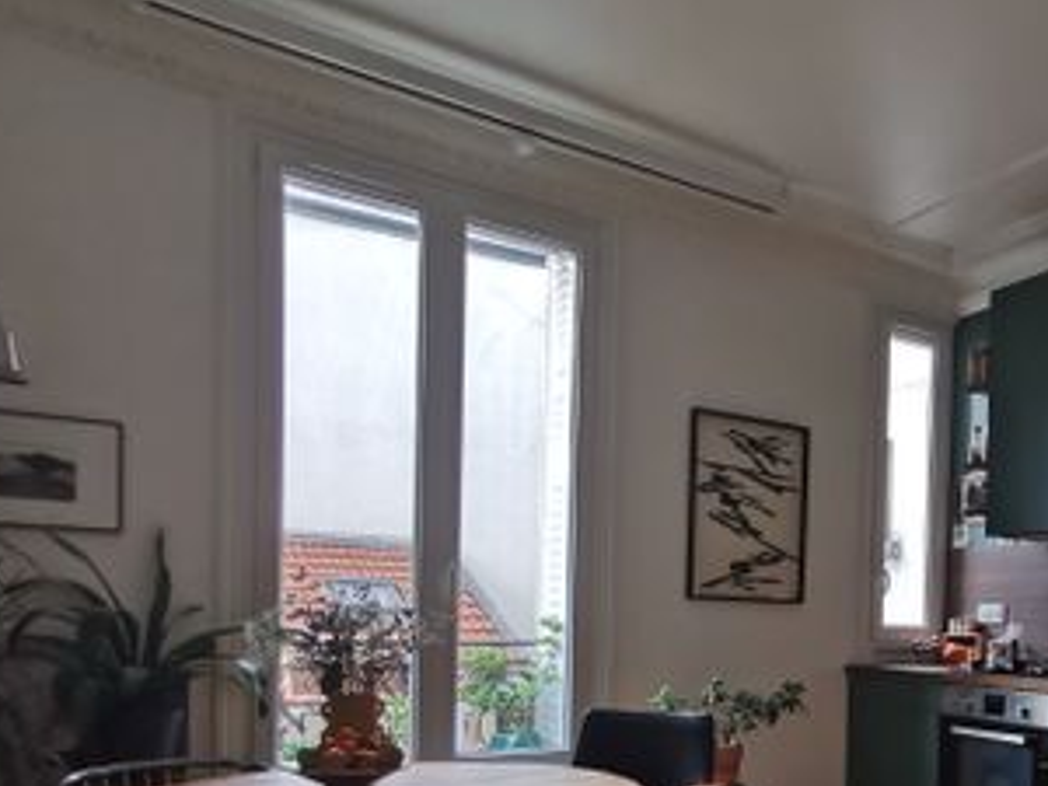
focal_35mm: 32
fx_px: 969
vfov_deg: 42.0
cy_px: 643
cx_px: 828
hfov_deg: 53.3
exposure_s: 1/50
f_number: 2.2
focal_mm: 2.35
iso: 320
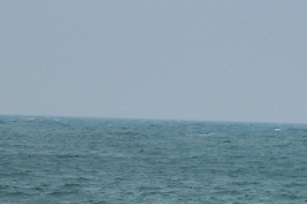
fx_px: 1916
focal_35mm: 225
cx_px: 308
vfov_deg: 6.1
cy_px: 244
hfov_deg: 9.1
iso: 200
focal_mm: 40
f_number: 4.5
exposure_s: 1/50
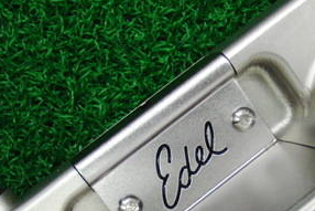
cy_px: 160
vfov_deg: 15.8
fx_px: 753
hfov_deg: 23.6
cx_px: 188
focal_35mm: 86
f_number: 3.6
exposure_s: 1/60
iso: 400
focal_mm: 6.42
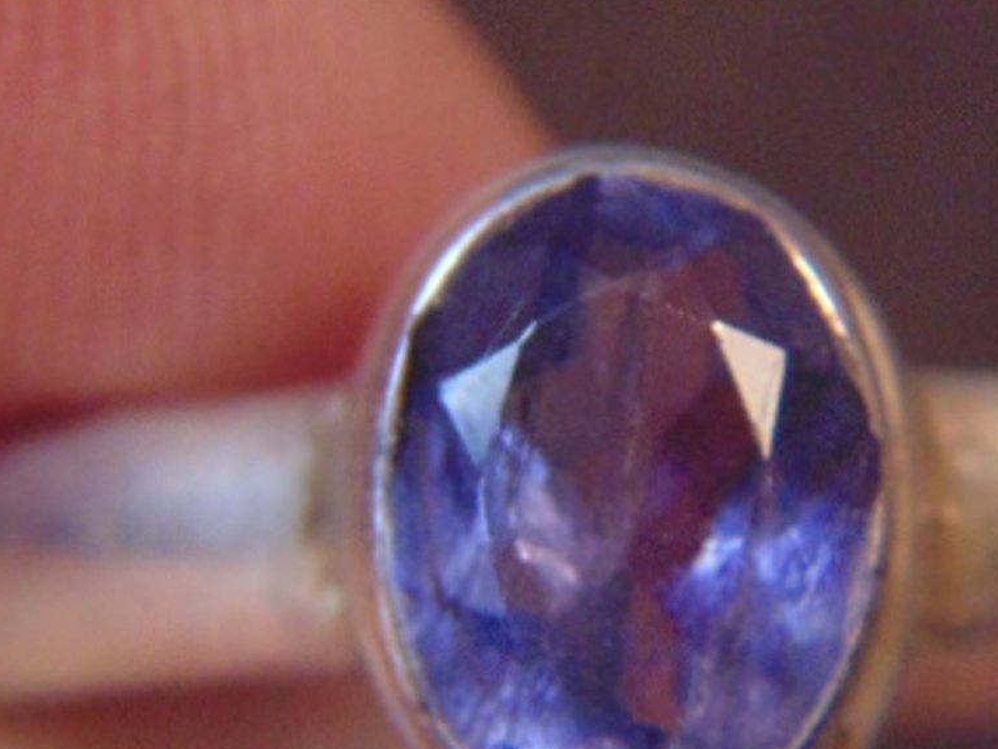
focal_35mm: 308
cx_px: 517
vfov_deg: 4.8
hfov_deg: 6.4
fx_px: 8881
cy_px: 546
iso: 500
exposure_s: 1/125
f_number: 5.2
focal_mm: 27.8
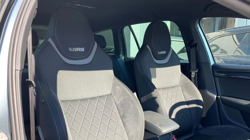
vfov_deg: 37.2
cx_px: 128
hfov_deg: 62.6
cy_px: 97
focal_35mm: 31
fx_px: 205
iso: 25
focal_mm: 4.25
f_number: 1.8
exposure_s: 1/149
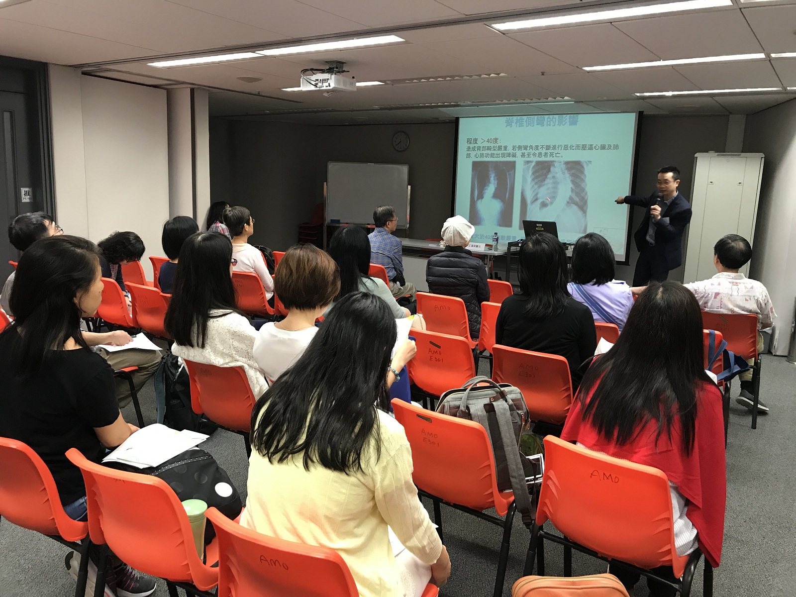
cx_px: 398
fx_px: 644
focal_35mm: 28
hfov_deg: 63.4
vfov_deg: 49.7
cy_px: 298
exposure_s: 1/17
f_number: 1.8
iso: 64
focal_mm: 3.99
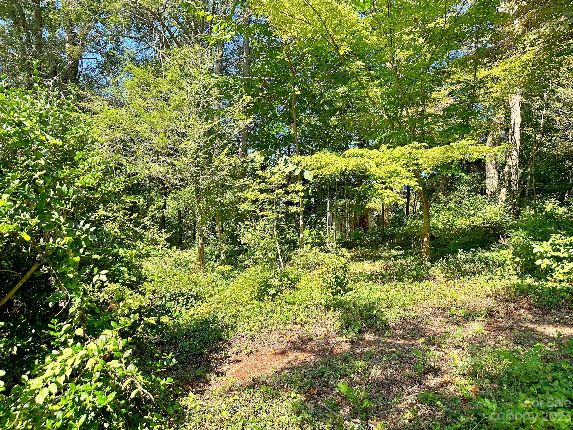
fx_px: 397
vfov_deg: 56.8
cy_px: 215
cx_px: 286
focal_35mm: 24
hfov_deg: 71.6
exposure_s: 1/952
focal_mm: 6.86
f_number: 1.78
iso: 80
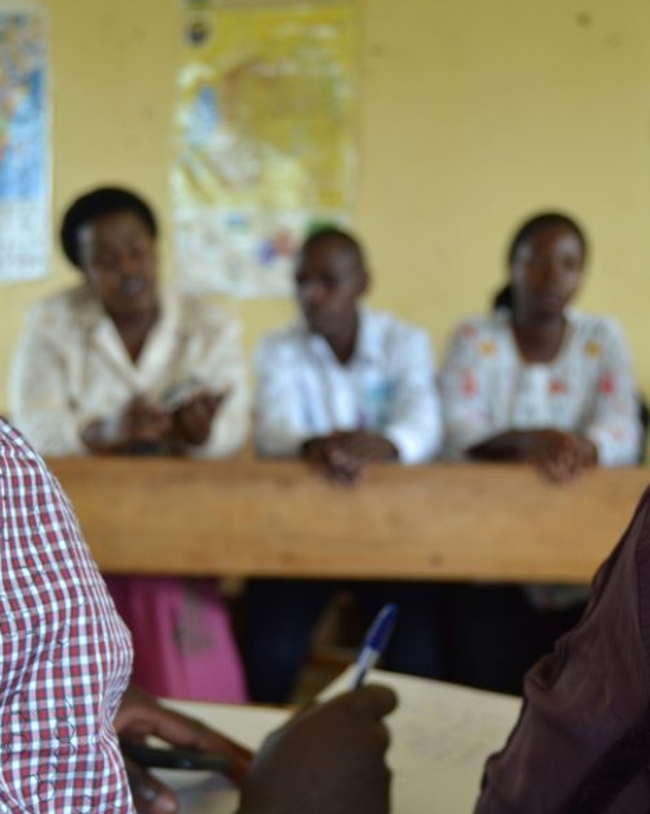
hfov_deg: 25.4
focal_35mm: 60
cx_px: 304
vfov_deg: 31.5
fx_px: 1444
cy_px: 426
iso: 400
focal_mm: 26
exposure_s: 1/60
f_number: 4
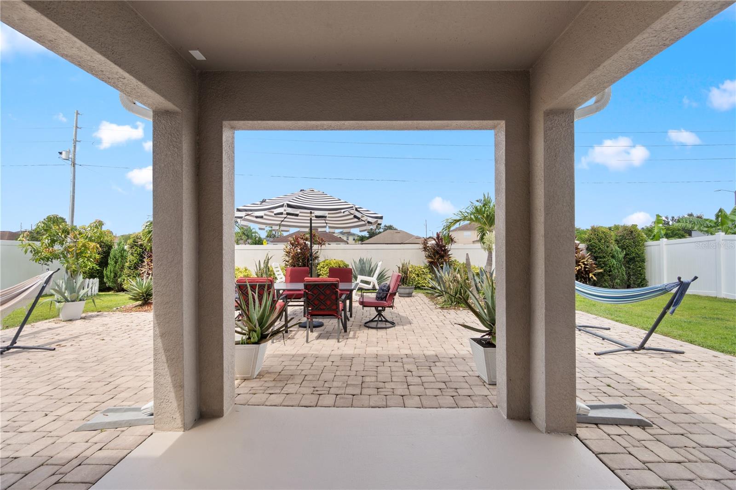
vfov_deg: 77.3
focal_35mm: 15
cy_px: 245
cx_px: 368
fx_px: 307
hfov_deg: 100.4
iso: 100
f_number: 8
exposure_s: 1/60
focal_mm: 10
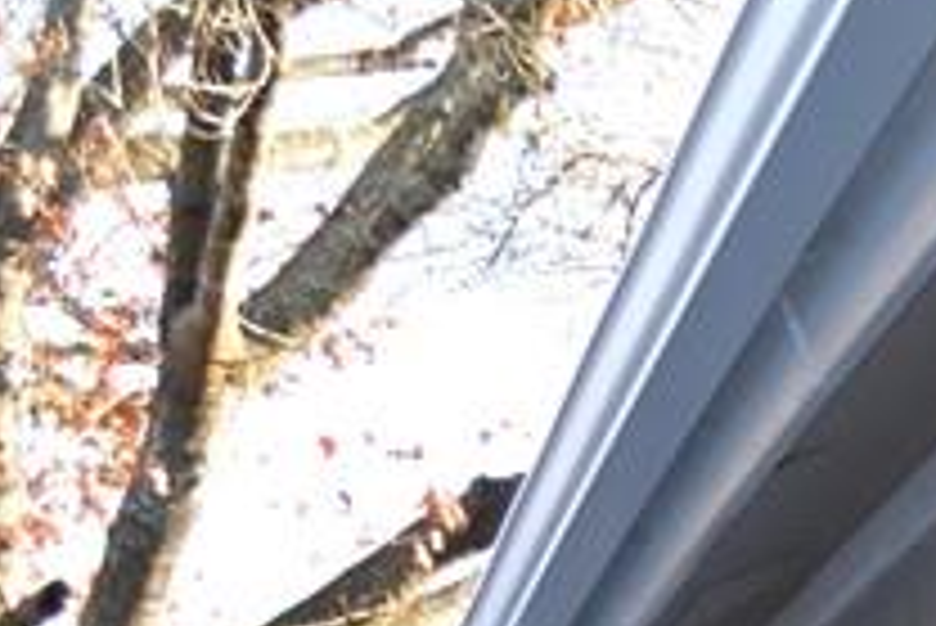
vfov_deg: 9.1
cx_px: 1858
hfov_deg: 12.8
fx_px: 3668
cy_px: 1275
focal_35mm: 141
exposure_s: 1/125
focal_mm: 18
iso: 320
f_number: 4
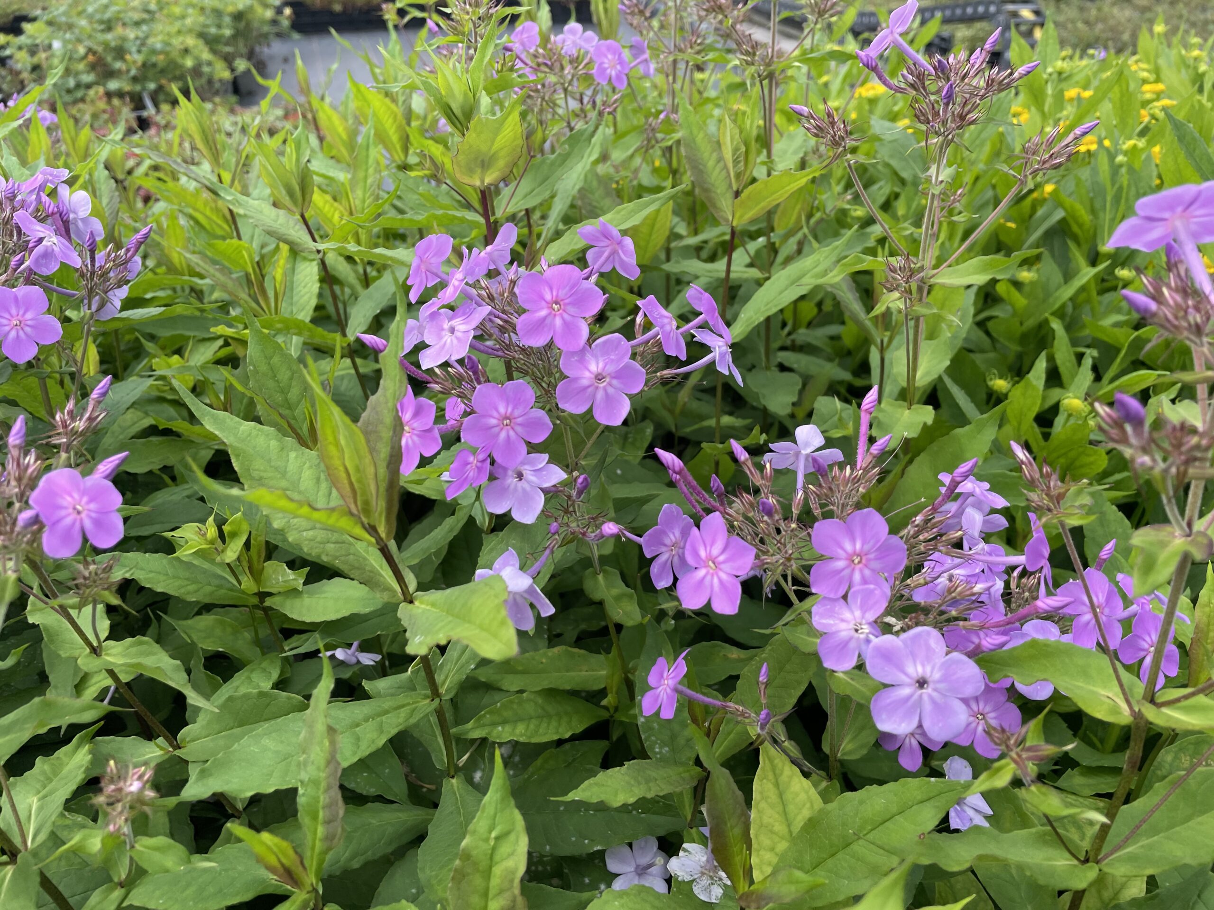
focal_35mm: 26
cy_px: 455
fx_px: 912
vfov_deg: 53.1
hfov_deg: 67.3
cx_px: 607
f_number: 1.6
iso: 32
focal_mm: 4.2
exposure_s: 1/1335
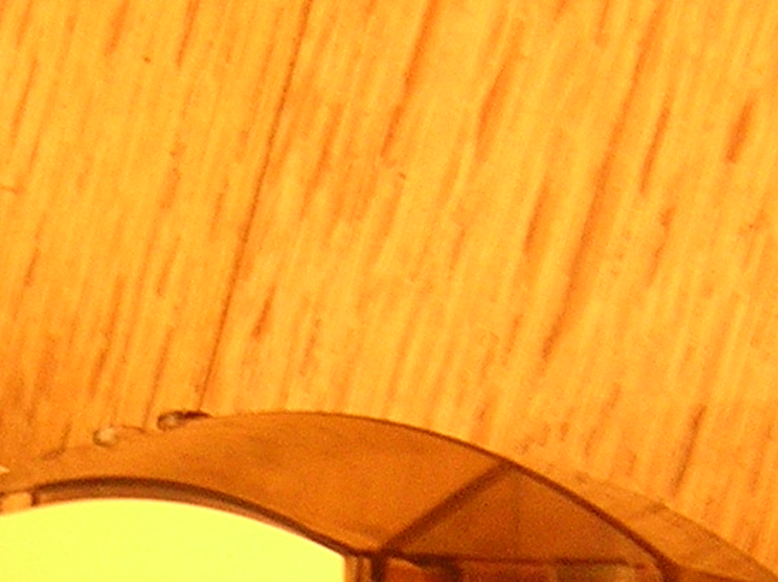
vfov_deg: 13.5
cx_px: -7
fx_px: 2358
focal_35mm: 105
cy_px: 793
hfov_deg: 18.2
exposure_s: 1/3.7
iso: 400
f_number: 2.6
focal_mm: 4.7
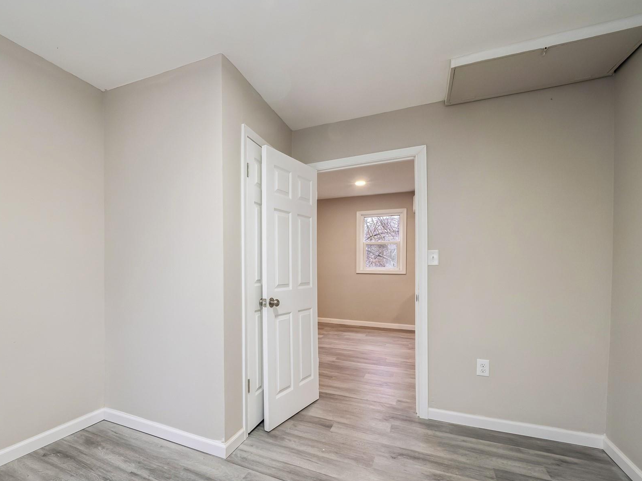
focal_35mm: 18
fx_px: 334
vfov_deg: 71.4
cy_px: 267
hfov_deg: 86.0
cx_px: 240
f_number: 8
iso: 200
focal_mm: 7
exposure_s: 1/5
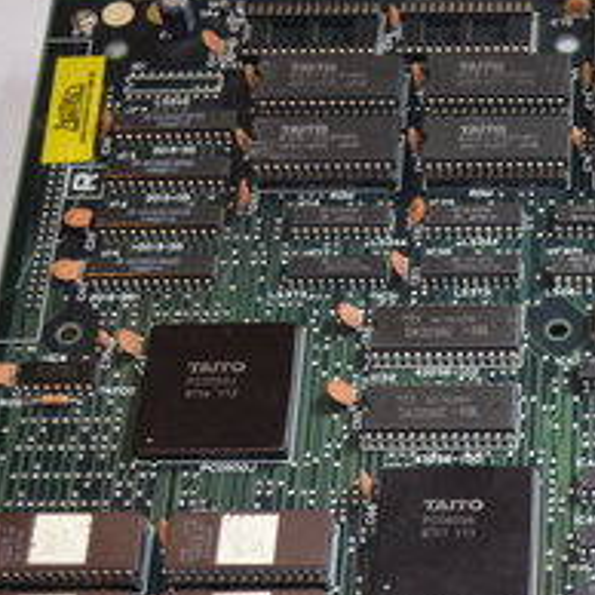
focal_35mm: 102
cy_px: 517
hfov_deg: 16.4
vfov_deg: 16.9
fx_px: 1984
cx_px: 704
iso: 1100
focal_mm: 26
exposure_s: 1/60
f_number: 4.2
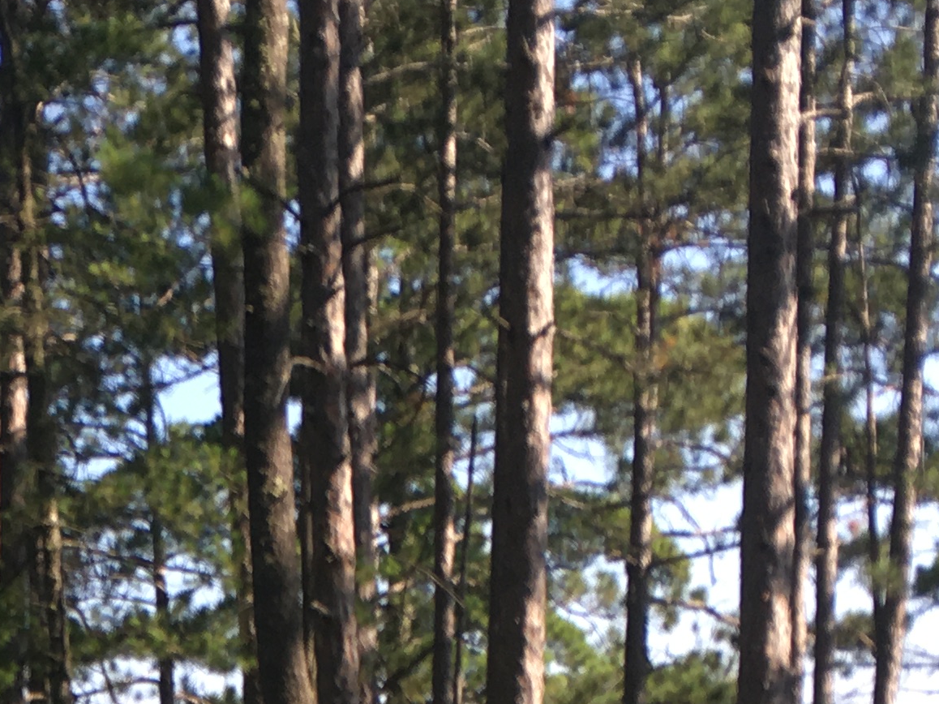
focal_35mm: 101
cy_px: 1071
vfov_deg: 13.7
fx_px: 2739
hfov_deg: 18.8
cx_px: -45
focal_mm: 4.15
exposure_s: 1/379
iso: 25
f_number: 2.2
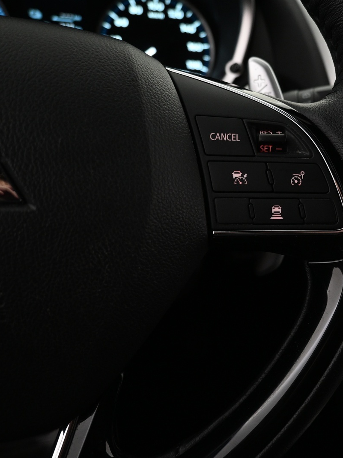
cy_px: 229
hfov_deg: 38.5
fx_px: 462
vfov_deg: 52.6
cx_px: 295
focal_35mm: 35
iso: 1000
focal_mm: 16
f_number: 3.5
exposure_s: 1/25
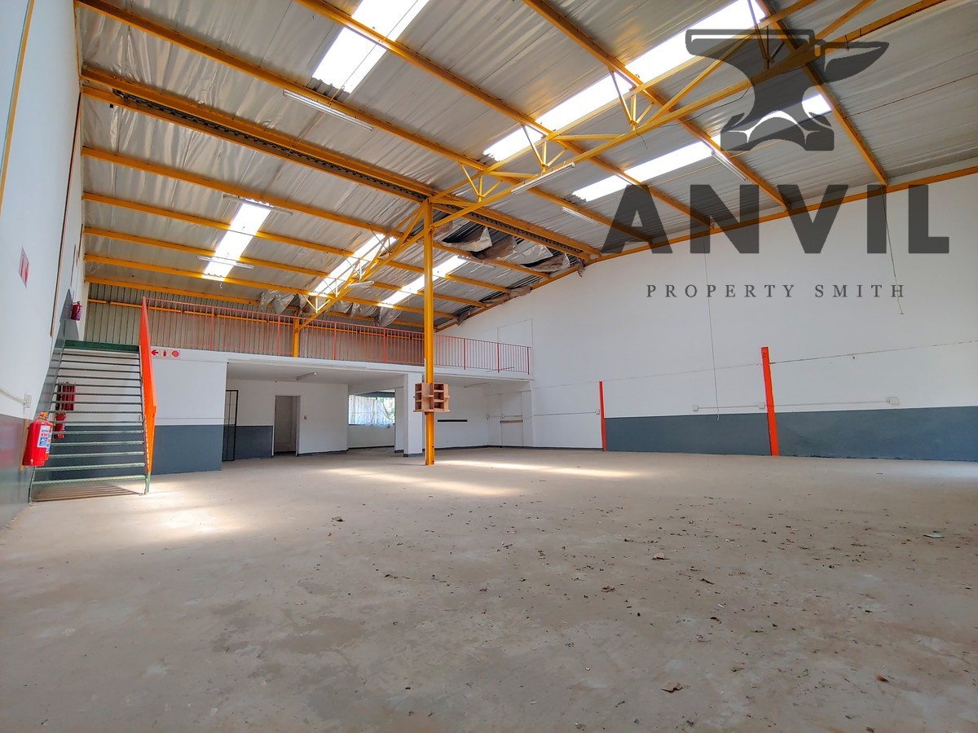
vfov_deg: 78.1
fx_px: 452
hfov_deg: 94.5
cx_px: 489
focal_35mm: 16
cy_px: 366
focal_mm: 2.18
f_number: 1.9
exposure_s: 1/60
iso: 50
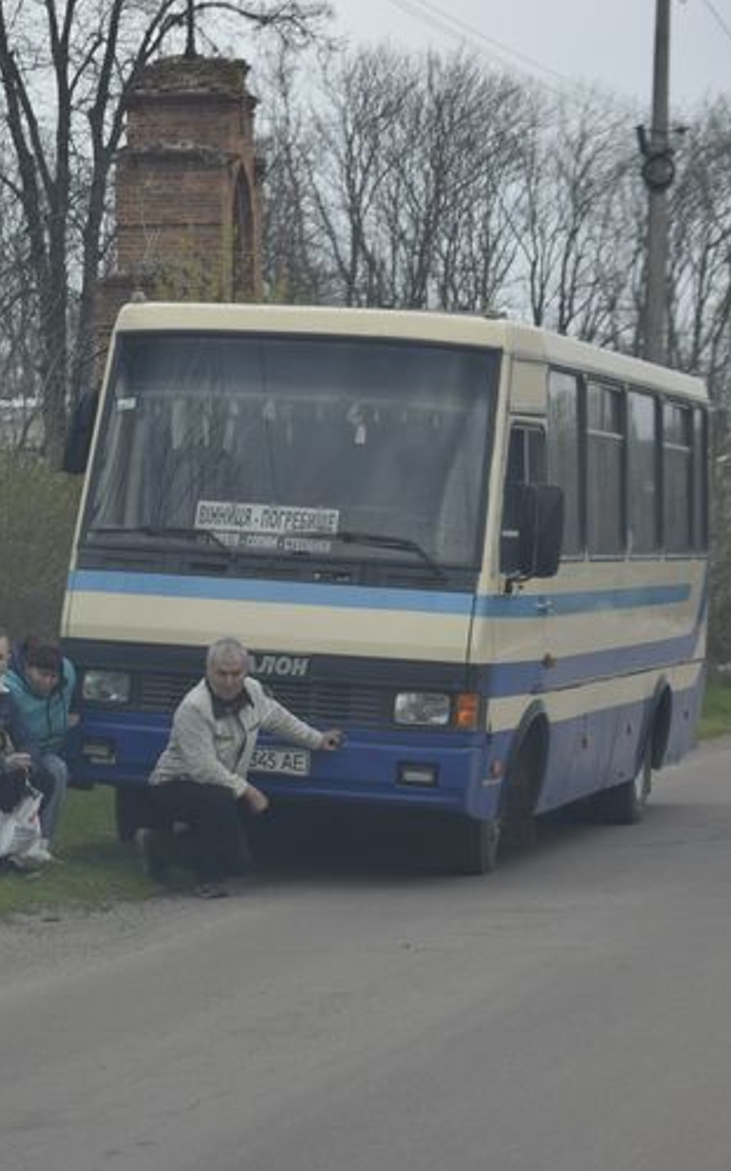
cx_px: 122
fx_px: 4043
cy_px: 587
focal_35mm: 127
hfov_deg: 10.3
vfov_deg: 16.5
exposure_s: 1/500
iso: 200
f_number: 5.6
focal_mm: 55
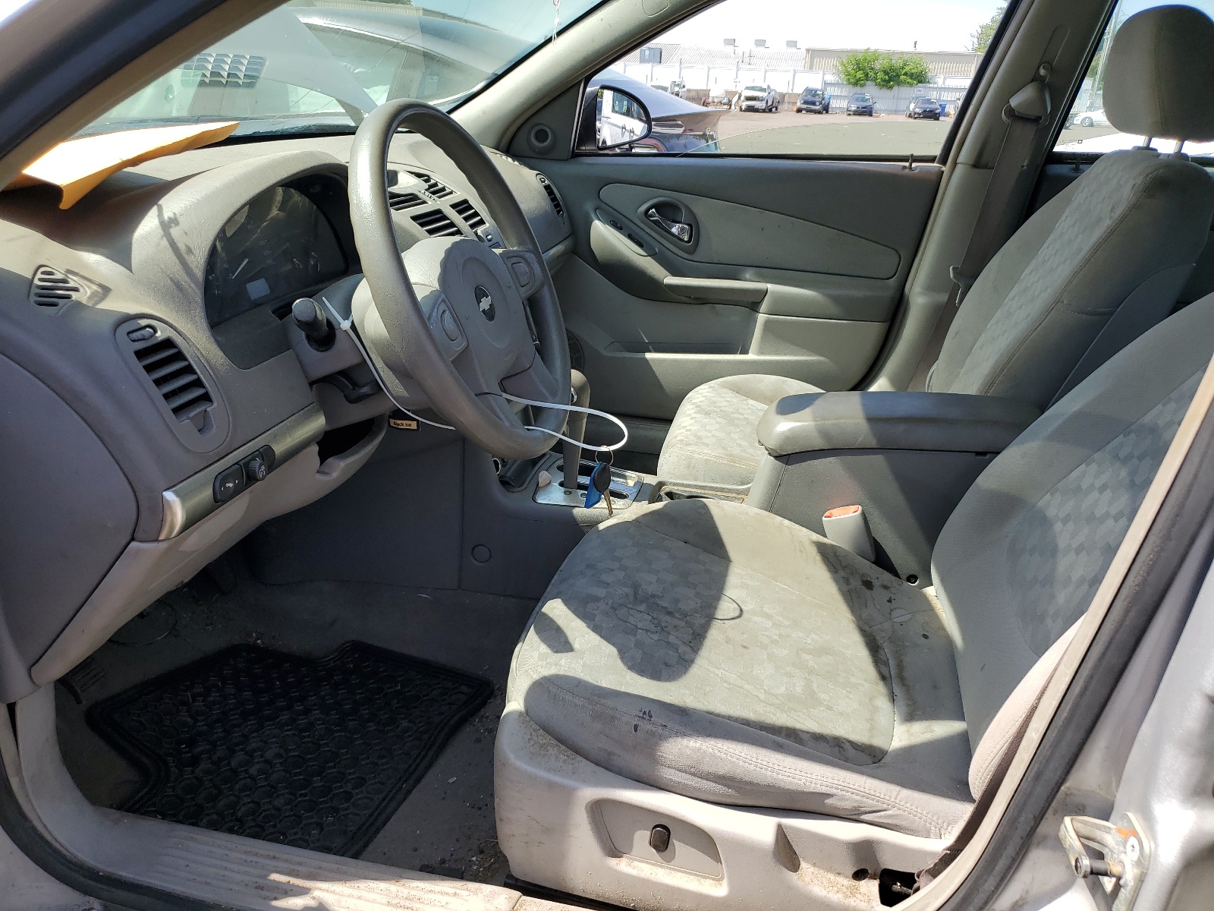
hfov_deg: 67.3
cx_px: 607
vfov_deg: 53.1
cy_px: 456
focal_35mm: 26
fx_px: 912
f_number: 1.5
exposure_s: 1/1000
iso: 50
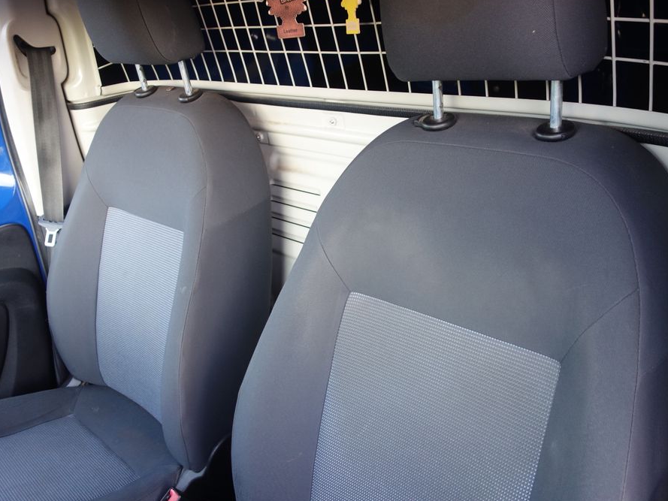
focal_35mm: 31
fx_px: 598
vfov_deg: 45.5
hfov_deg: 58.3
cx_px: 334
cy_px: 250
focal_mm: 10.4
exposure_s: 1/30
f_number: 1.8
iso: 200
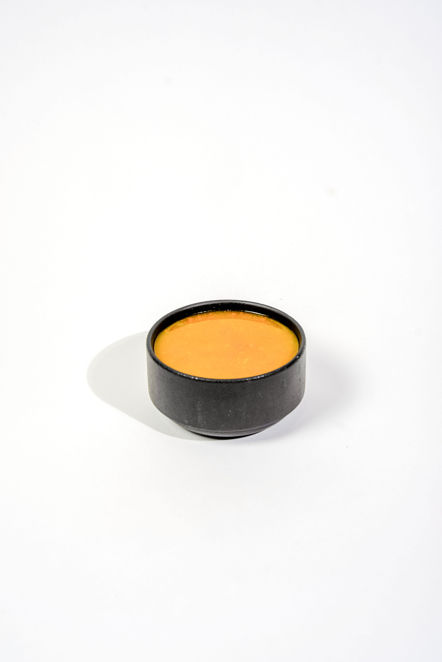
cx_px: 221
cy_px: 331
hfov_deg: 19.5
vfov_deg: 28.8
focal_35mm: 70
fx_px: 1287
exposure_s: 1/100
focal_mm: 70
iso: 640
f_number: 8
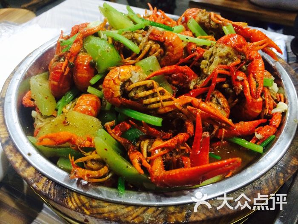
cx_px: 149
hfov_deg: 61.7
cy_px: 112
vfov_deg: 48.2
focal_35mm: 29
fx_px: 250
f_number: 2.2
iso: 250
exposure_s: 1/20
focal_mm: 4.15
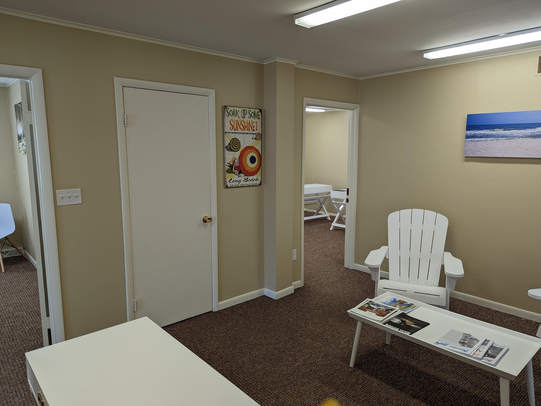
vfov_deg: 56.8
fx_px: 375
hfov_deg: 71.6
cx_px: 270
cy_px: 203
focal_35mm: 24
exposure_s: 1/60
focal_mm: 6.81
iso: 49
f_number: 1.85
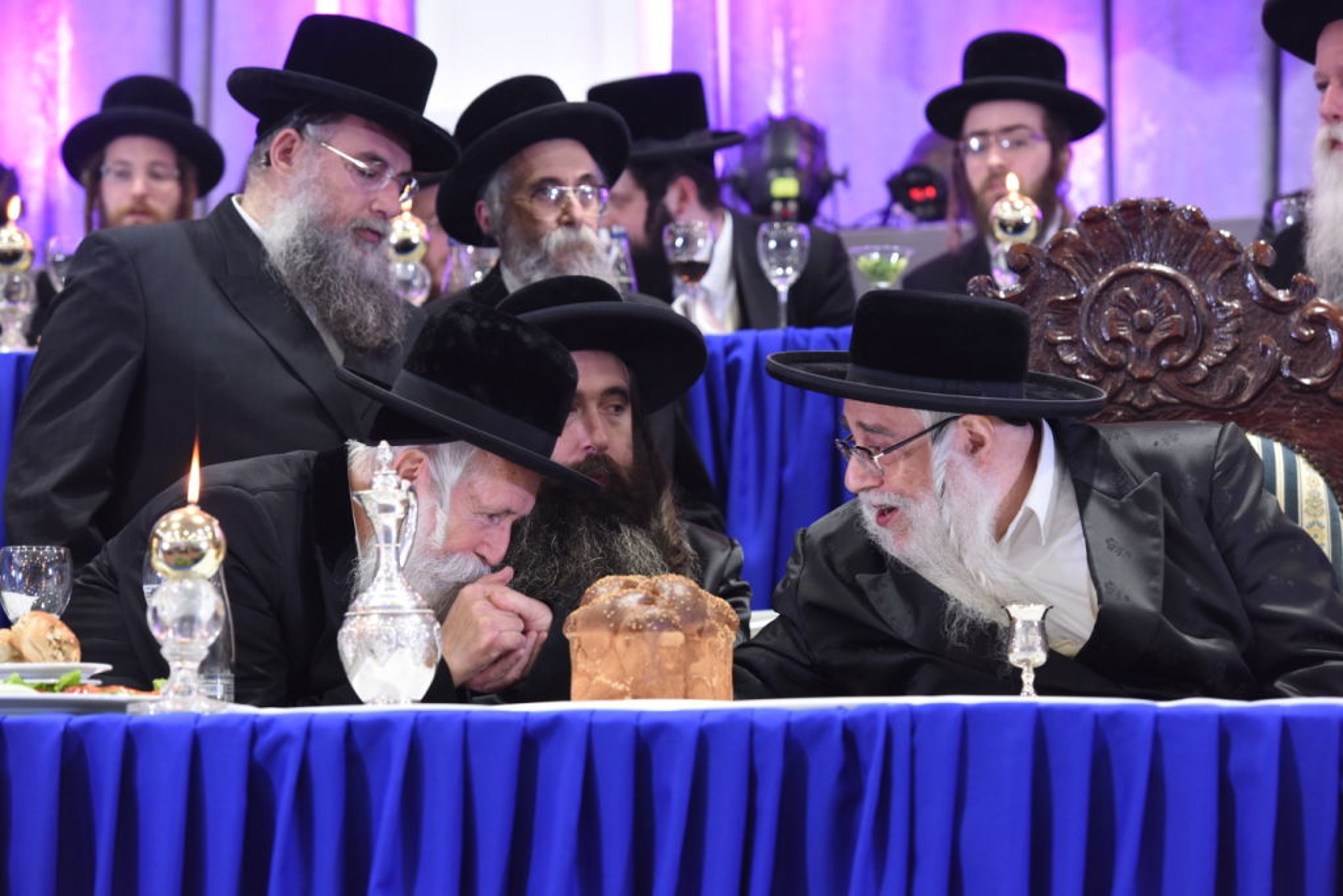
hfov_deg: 17.1
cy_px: 448
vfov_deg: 11.4
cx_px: 672
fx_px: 4477
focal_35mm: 120
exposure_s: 1/100
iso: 1250
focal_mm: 120
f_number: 4.5
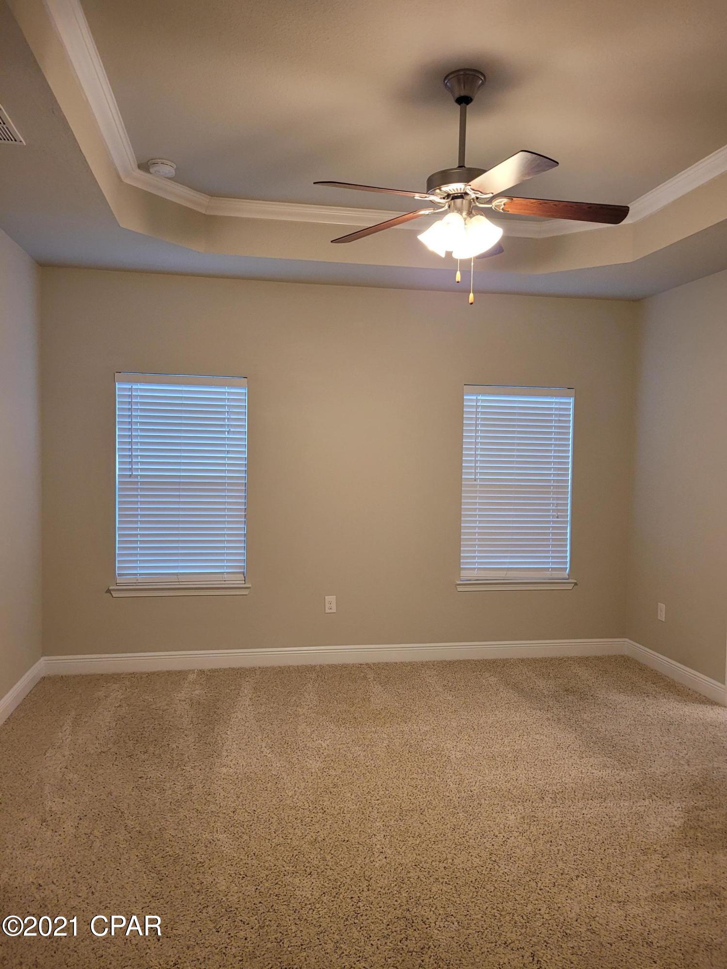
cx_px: 364
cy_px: 484
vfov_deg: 67.3
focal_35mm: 26
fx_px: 728
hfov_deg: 53.1
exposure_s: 1/59
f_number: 1.8
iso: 200
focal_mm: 5.4
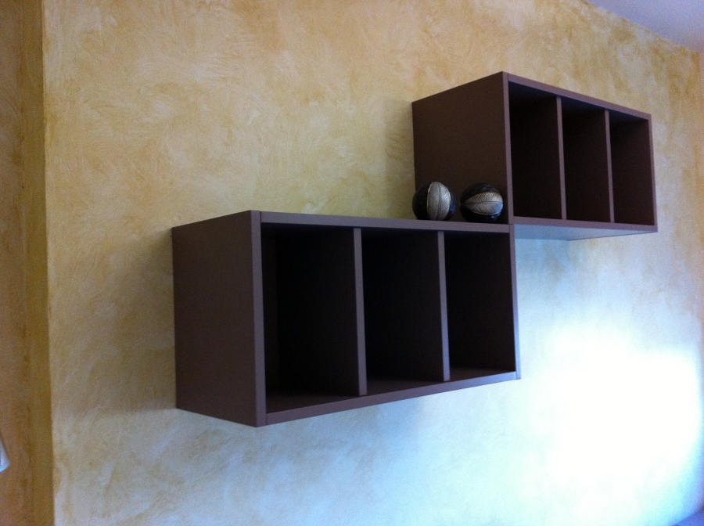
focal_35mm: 35
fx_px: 711
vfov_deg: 40.6
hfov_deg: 52.7
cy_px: 263
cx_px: 352
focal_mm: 3.85
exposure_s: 1/15
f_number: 2.8
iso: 250
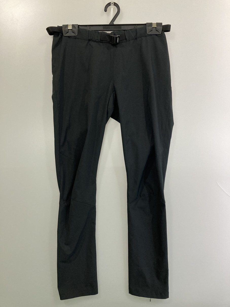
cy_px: 154
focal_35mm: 28
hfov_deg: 49.7
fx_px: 248
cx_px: 115
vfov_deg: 63.5
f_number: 1.8
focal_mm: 3.99
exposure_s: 1/50
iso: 100
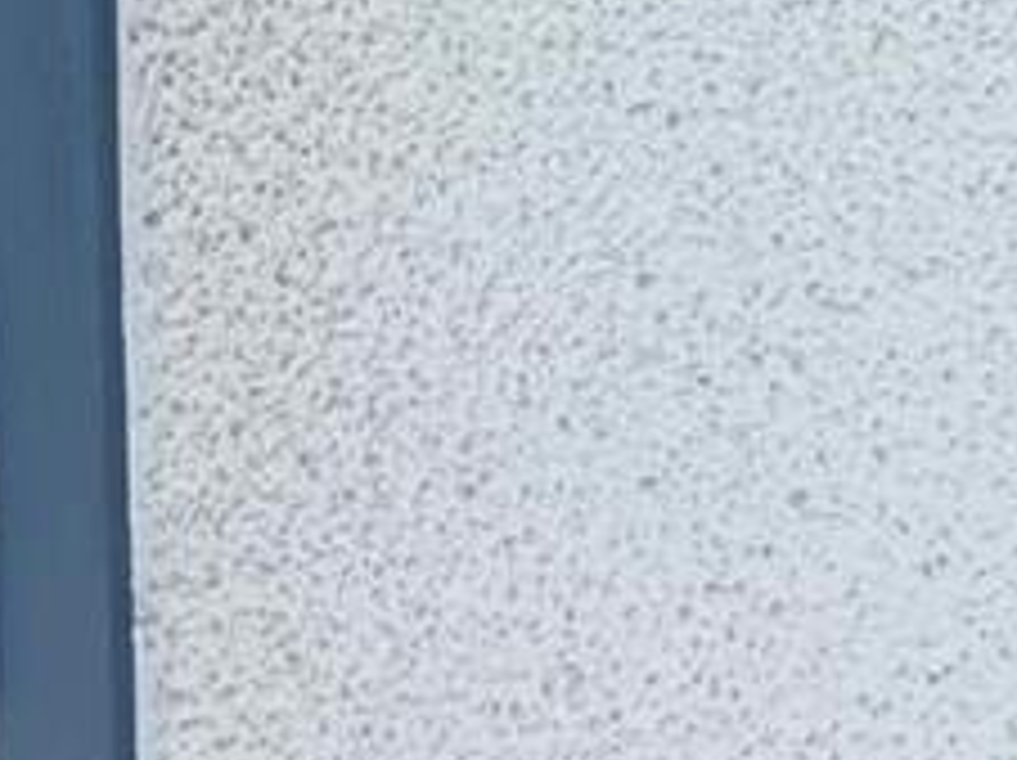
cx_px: 122
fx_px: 5195
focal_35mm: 177
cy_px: -288
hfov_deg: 11.1
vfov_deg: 8.2
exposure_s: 1/1163
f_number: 1.6
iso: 50
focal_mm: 5.1
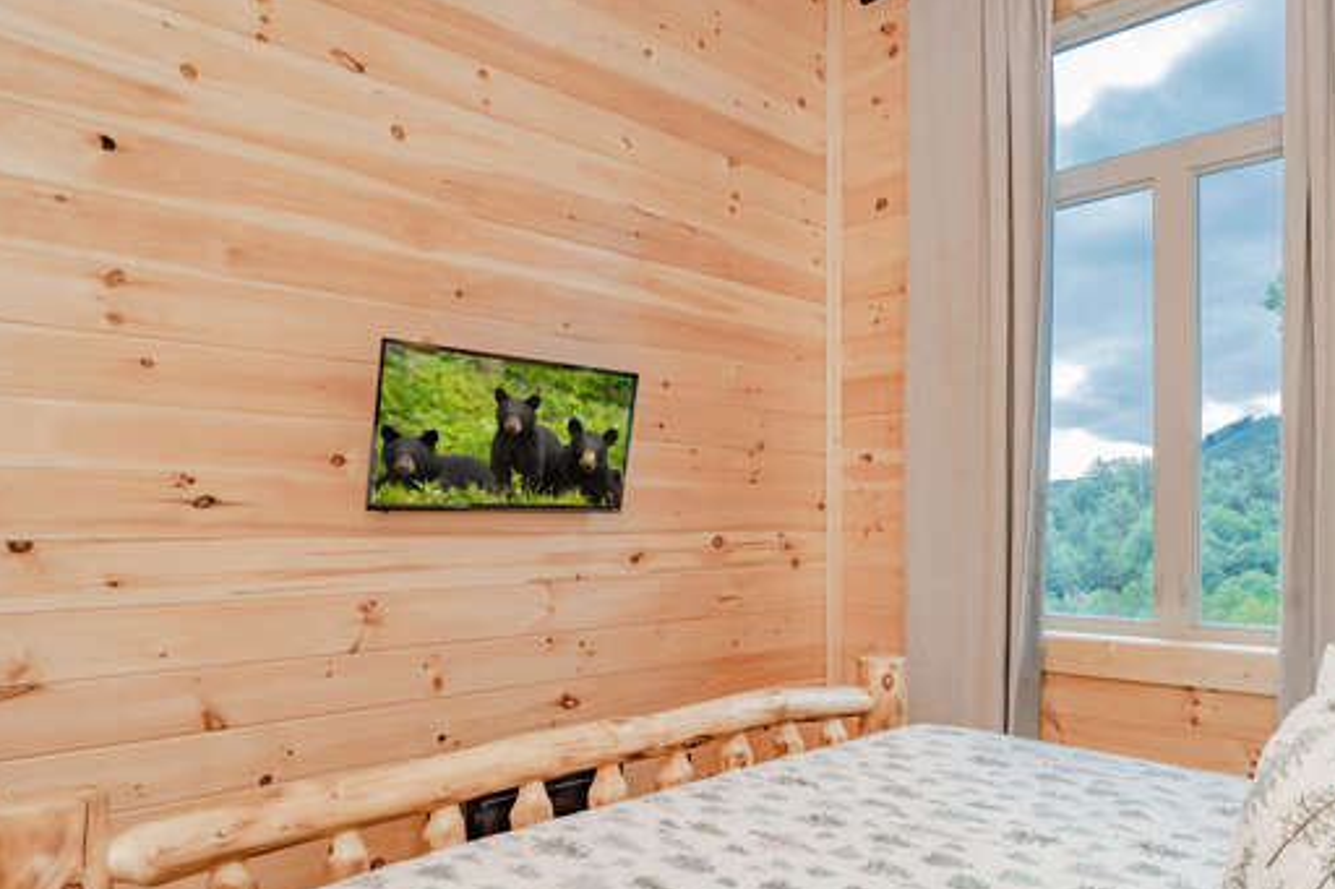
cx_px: 910
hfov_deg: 71.2
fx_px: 890
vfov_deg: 51.8
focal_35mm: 24
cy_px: 615
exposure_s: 1/200
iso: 400
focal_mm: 16
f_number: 7.1
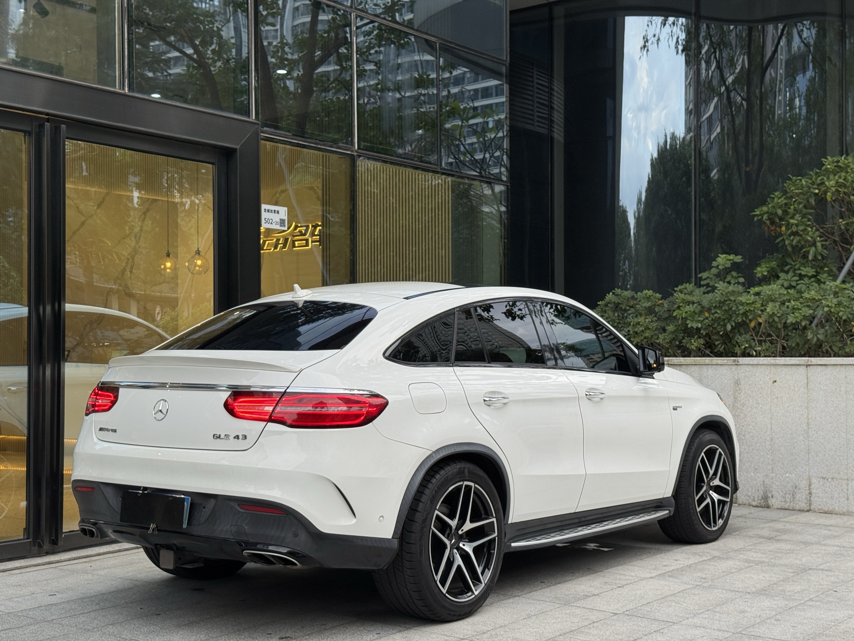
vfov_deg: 30.3
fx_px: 1184
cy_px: 320
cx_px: 427
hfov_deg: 39.7
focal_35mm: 48
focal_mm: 6.76
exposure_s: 1/100
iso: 50
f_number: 1.78
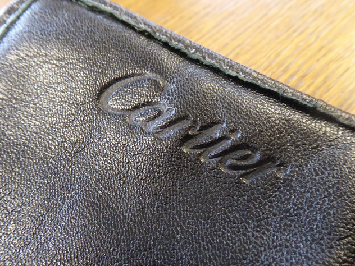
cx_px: 193
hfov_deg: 48.9
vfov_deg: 37.3
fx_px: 390
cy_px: 176
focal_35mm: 38
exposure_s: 1/8
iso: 400
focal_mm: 4.3
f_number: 3.3
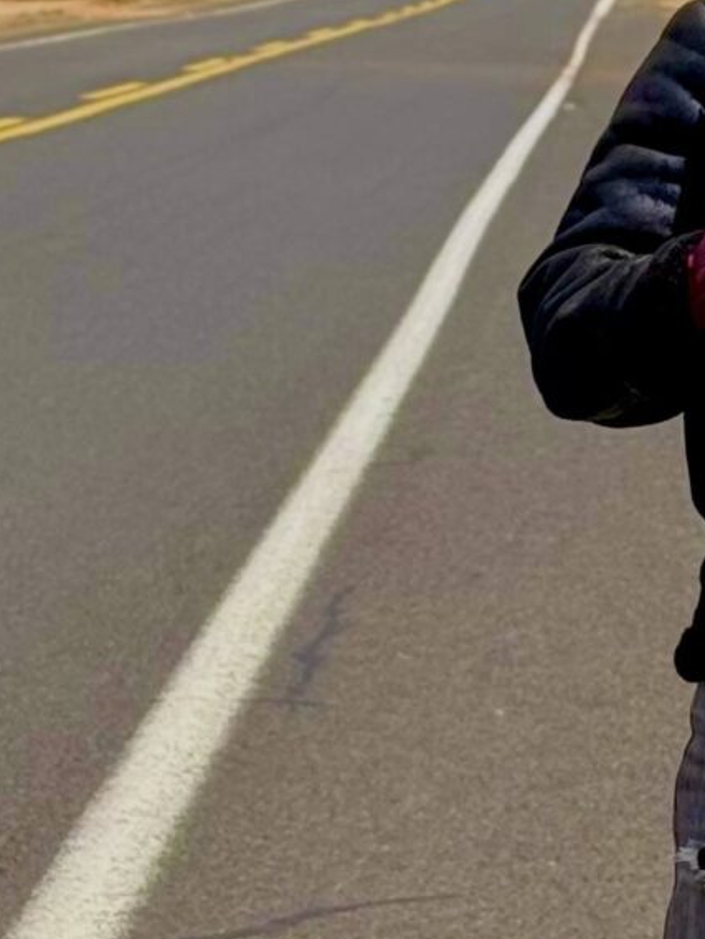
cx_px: 783
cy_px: 328
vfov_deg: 9.2
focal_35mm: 216
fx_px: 5863
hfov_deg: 6.8
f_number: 1.78
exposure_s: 1/6536
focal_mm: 6.76
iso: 80
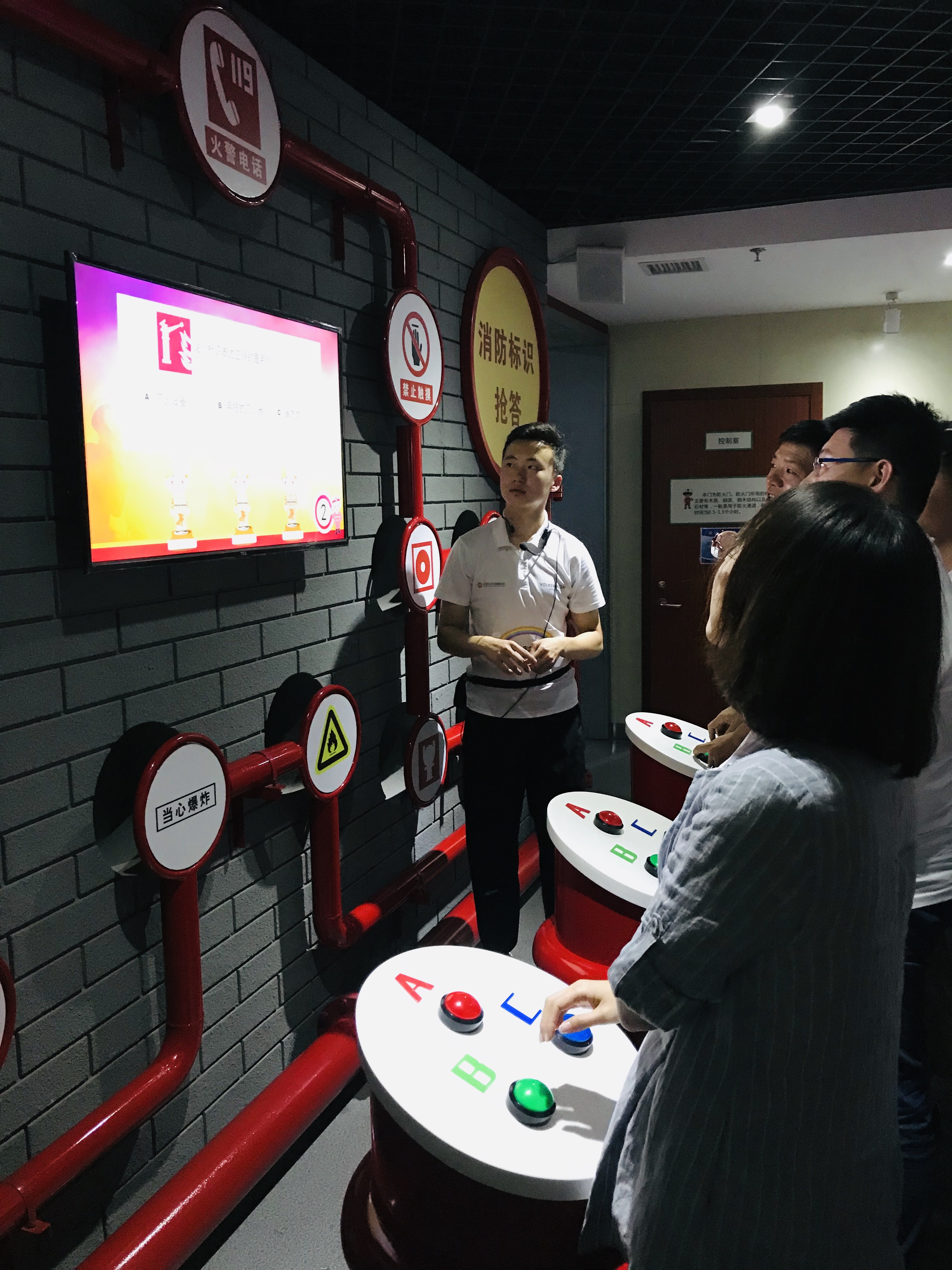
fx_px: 1027
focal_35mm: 28
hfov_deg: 49.7
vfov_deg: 63.4
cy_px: 635
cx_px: 476
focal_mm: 3.99
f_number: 1.8
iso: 100
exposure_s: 1/10
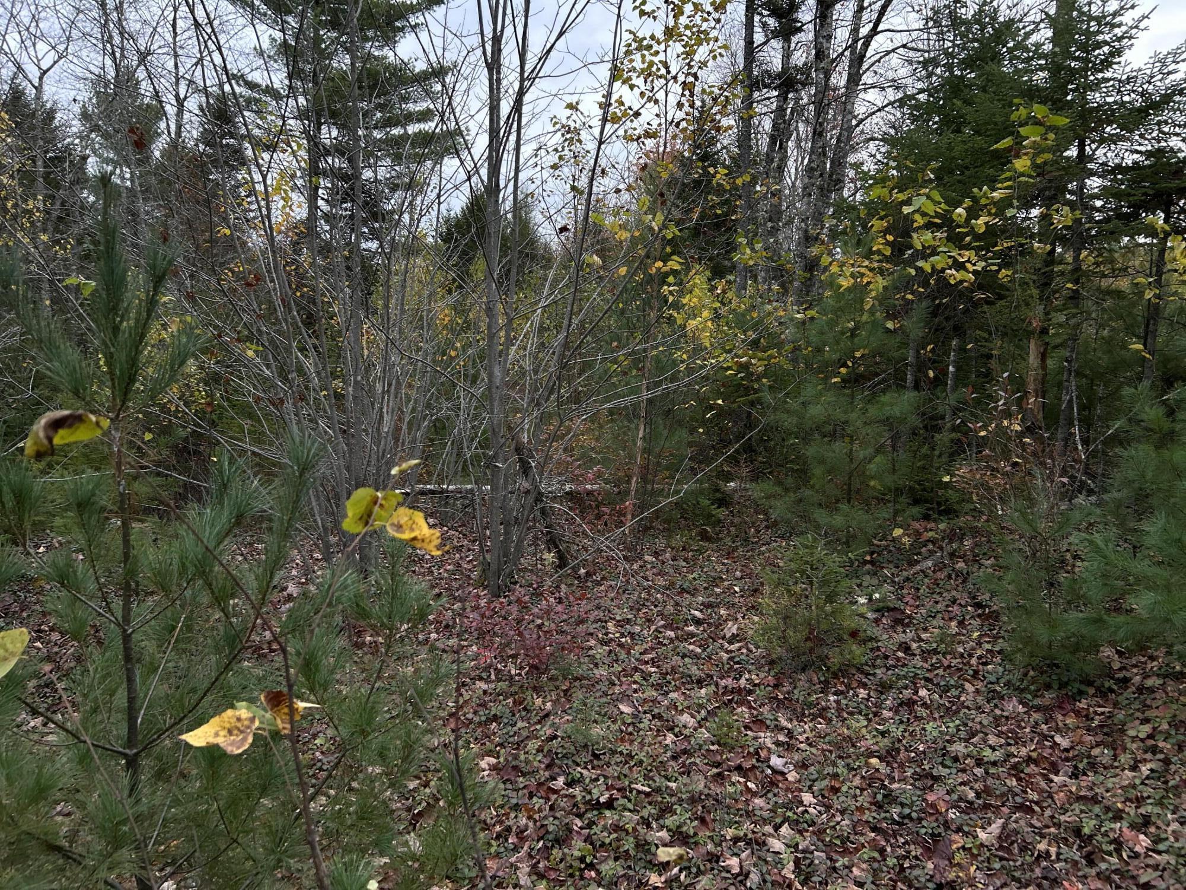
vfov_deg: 53.1
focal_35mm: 26
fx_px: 891
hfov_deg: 67.3
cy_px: 445
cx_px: 593
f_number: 1.5
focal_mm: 5.7
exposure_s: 1/121
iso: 50
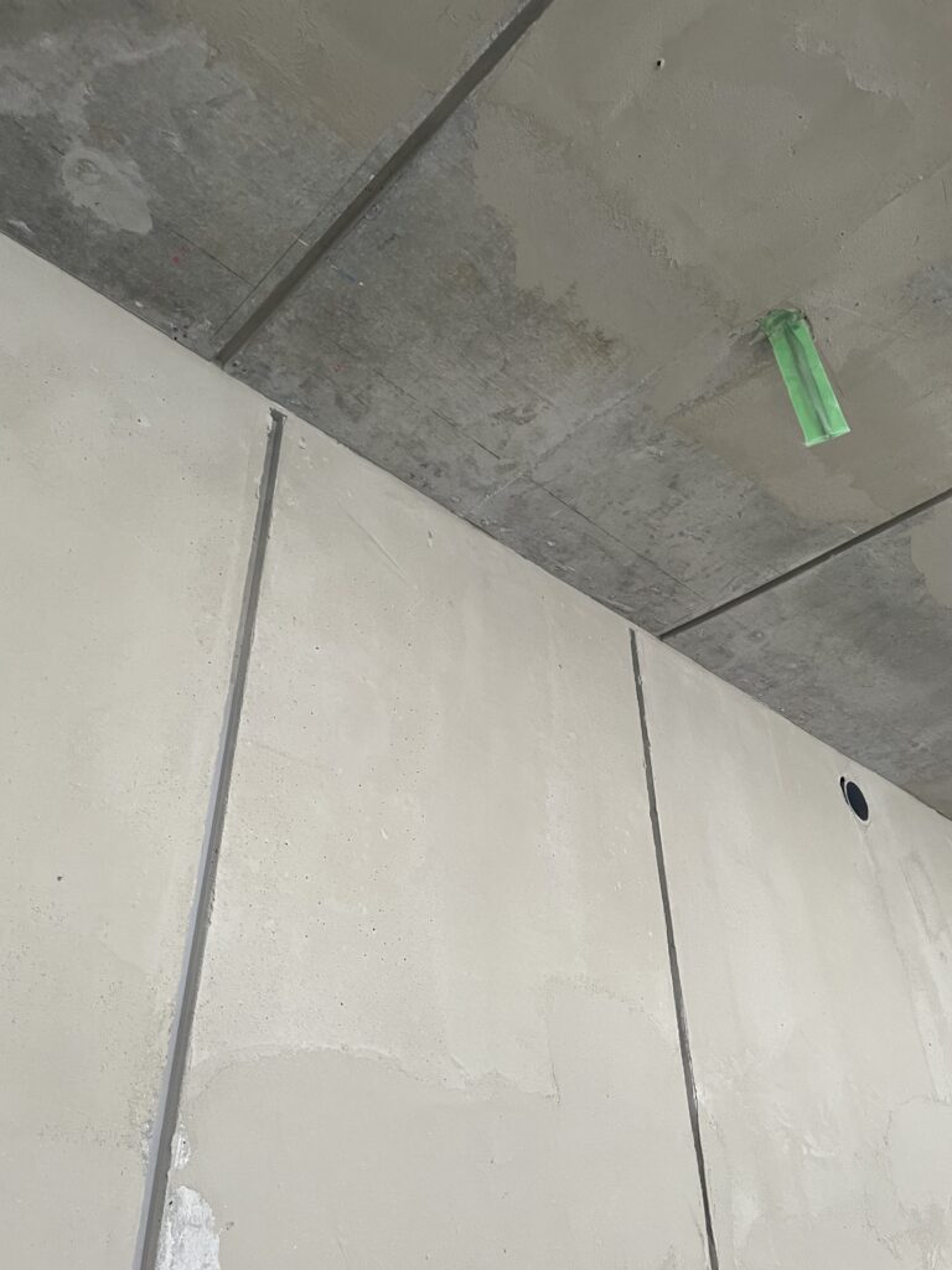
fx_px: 953
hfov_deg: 53.1
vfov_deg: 67.3
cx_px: 476
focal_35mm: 26
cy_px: 635
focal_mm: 4.2
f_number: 1.6
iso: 125
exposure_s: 1/95
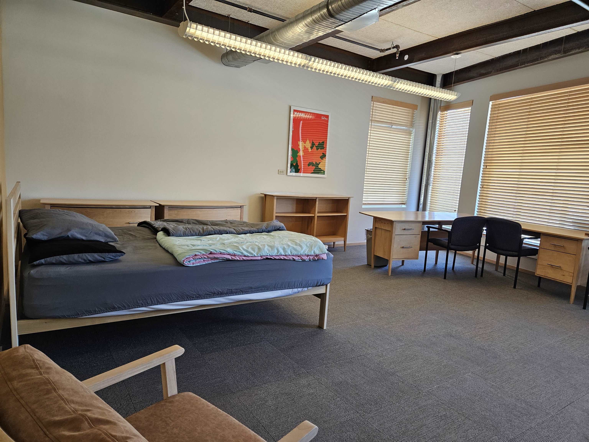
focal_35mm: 23
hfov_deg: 73.9
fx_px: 391
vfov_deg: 58.9
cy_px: 221
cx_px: 294
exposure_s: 1/120
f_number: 1.8
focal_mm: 5.4
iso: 160
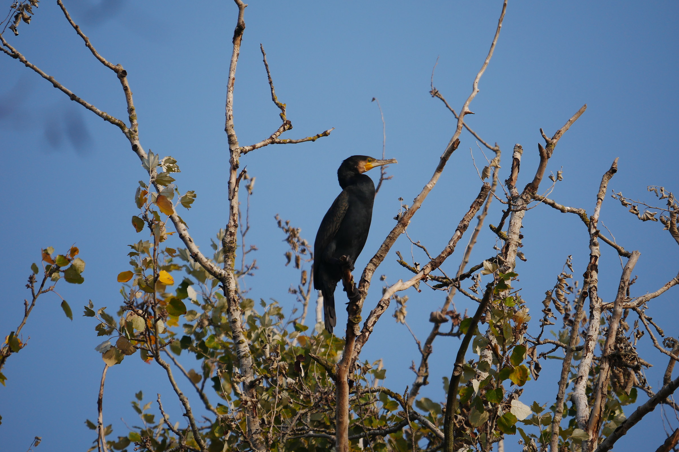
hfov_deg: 2.5
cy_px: 207
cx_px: 339
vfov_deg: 1.6
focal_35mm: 834
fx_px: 15730
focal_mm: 400
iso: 200
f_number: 6.3
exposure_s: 1/800
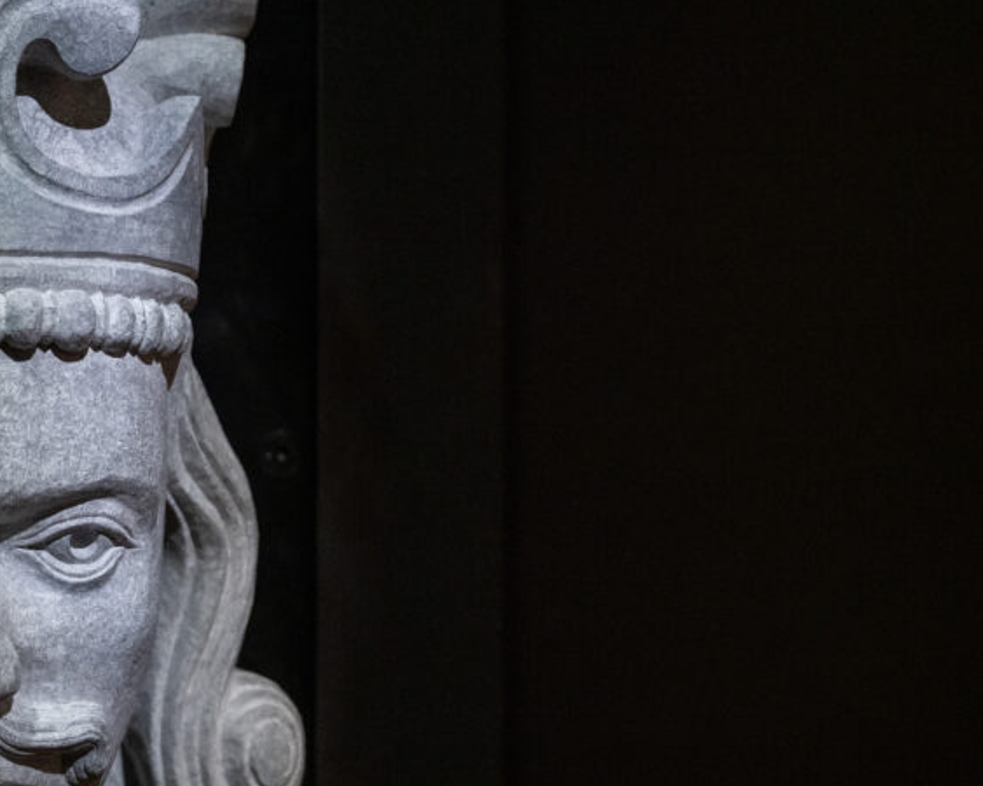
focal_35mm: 74
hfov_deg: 24.6
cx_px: 21
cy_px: 396
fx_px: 2152
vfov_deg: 20.7
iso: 2000
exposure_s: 1/60
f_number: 2.8
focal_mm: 37
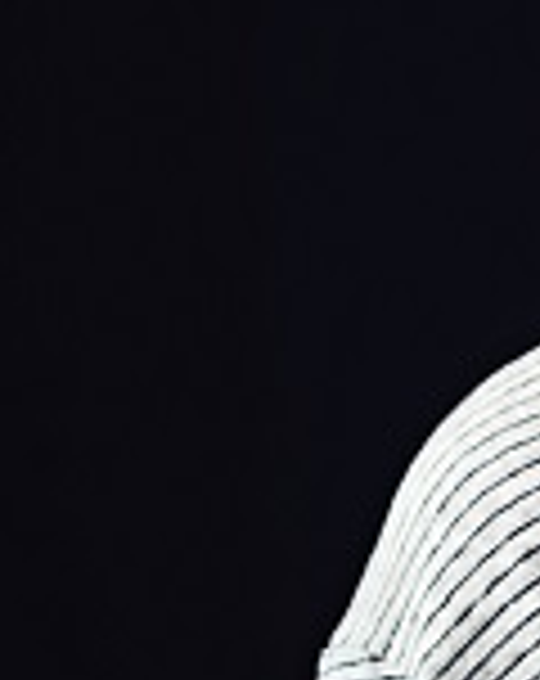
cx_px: 1156
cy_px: 135
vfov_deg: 10.3
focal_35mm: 187
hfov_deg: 7.8
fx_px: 3751
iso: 320
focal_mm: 50
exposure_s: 1/125
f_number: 4
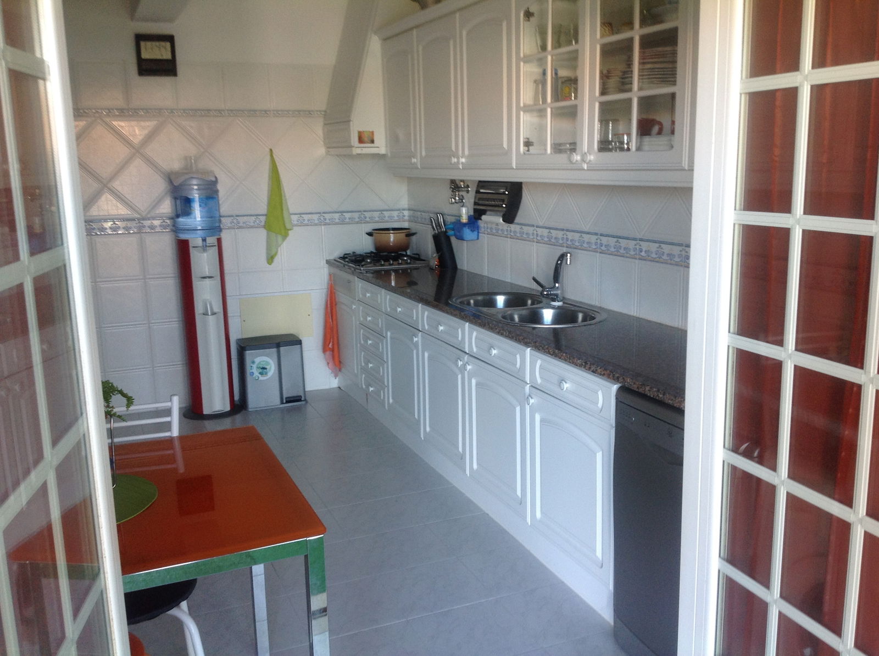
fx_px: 887
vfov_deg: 40.6
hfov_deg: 52.7
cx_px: 440
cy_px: 328
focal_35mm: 35
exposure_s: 1/30
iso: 64
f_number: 2.4
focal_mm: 4.28
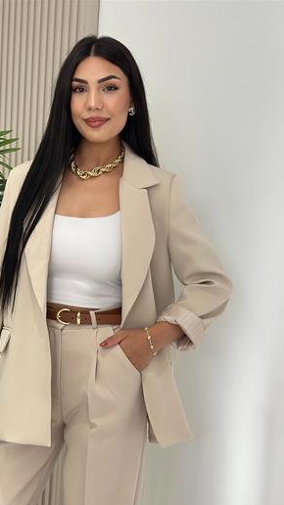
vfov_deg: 38.5
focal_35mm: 54
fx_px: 723
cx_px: 101
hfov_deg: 22.1
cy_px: 260
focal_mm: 6.86
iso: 80
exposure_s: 1/291
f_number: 1.78
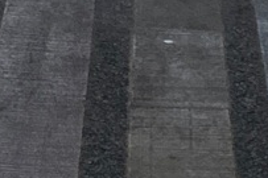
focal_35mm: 267
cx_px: 556
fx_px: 1986
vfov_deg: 4.1
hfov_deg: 7.4
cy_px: -881
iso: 50
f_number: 1.5
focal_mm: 5.7
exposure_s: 1/2045
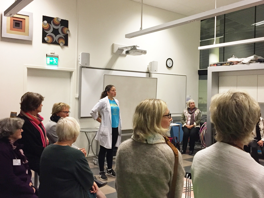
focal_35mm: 29
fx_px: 221
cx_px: 132
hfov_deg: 61.7
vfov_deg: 48.2
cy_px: 99
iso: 250
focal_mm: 4.15
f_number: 2.2
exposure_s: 1/20
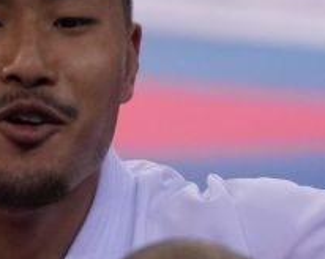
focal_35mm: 986
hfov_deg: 2.0
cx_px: 39
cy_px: 196
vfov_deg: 1.6
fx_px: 9466
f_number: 2.8
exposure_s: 1/1000
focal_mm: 120
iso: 1600
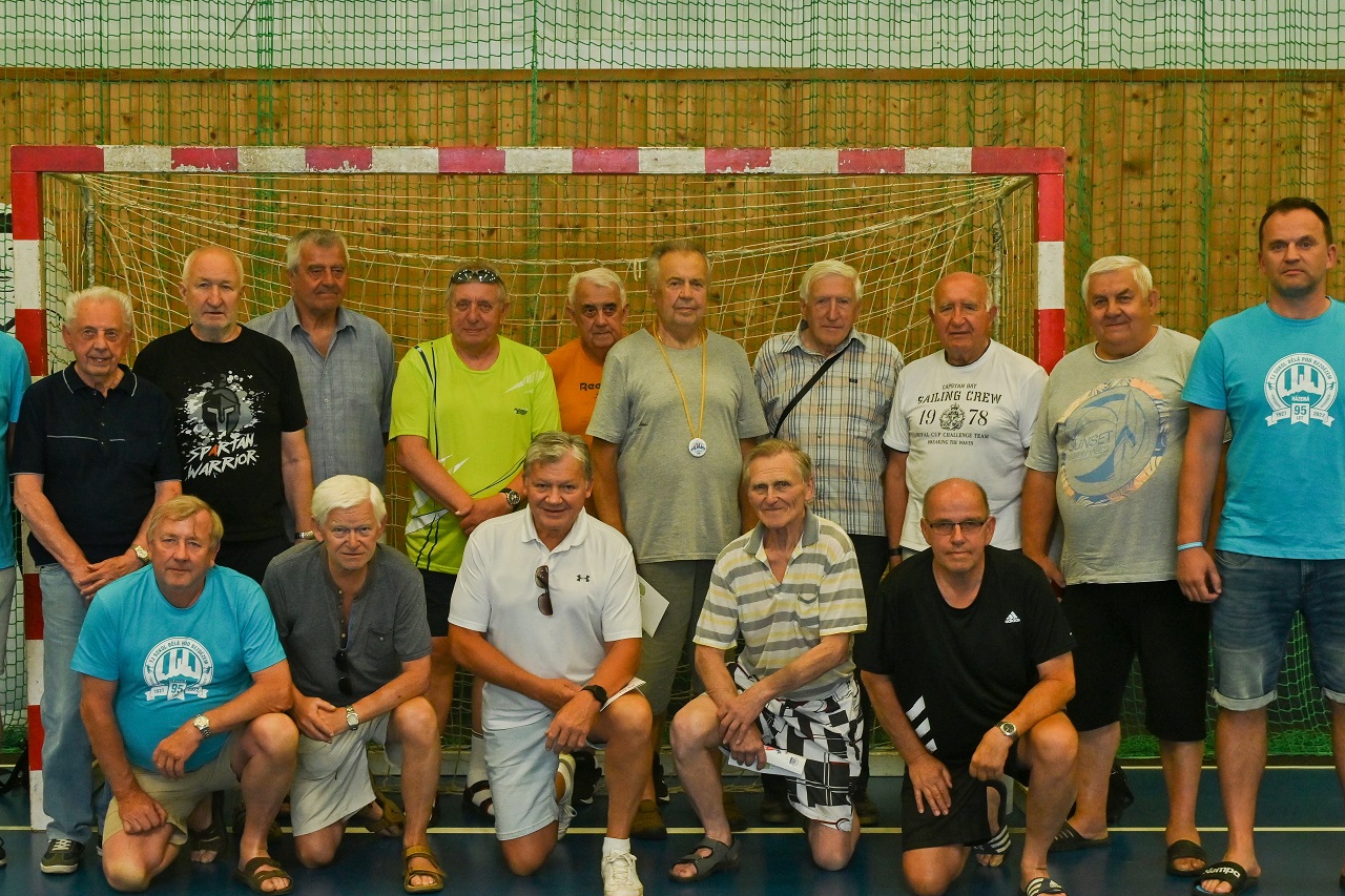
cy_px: 509
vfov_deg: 20.7
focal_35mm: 66
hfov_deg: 30.7
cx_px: 611
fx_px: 2451
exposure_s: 1/160
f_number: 7.1
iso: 1000
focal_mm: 35
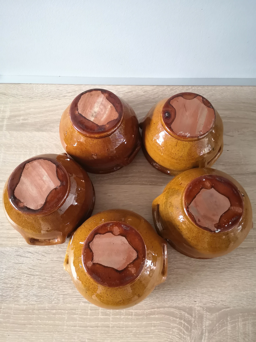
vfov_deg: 65.3
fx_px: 266
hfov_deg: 51.4
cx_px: 128
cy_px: 171
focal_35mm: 27
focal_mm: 3.95
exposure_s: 1/20
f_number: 1.8
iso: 500
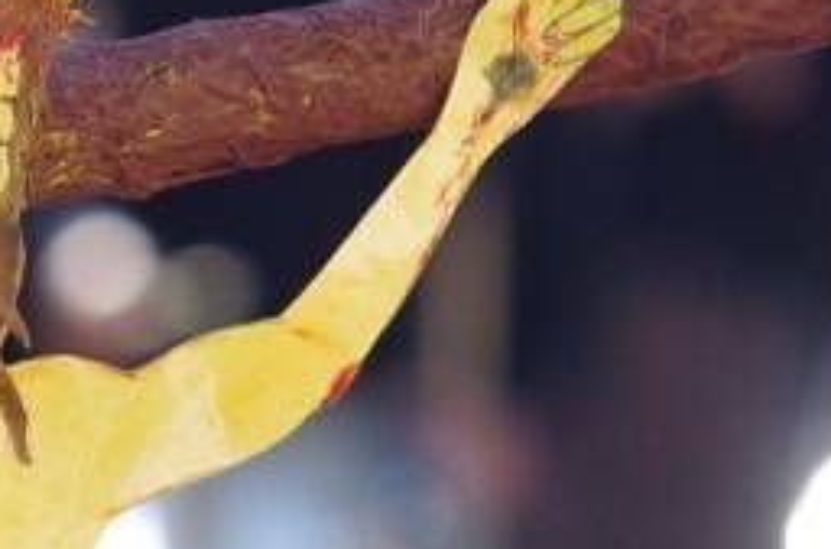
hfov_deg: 2.0
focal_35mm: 1021
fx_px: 23504
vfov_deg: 1.3
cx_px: -192
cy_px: 573
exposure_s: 1/640
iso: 800
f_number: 6.3
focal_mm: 145
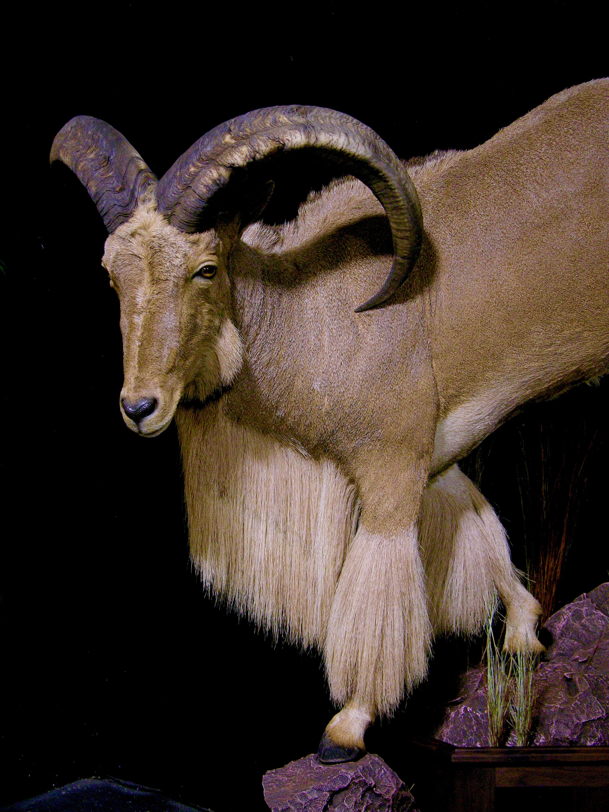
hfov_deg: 23.7
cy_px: 406
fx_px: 1454
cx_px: 304
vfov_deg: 31.2
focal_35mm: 62
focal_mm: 15.7
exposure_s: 1/5.3
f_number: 3.2
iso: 163
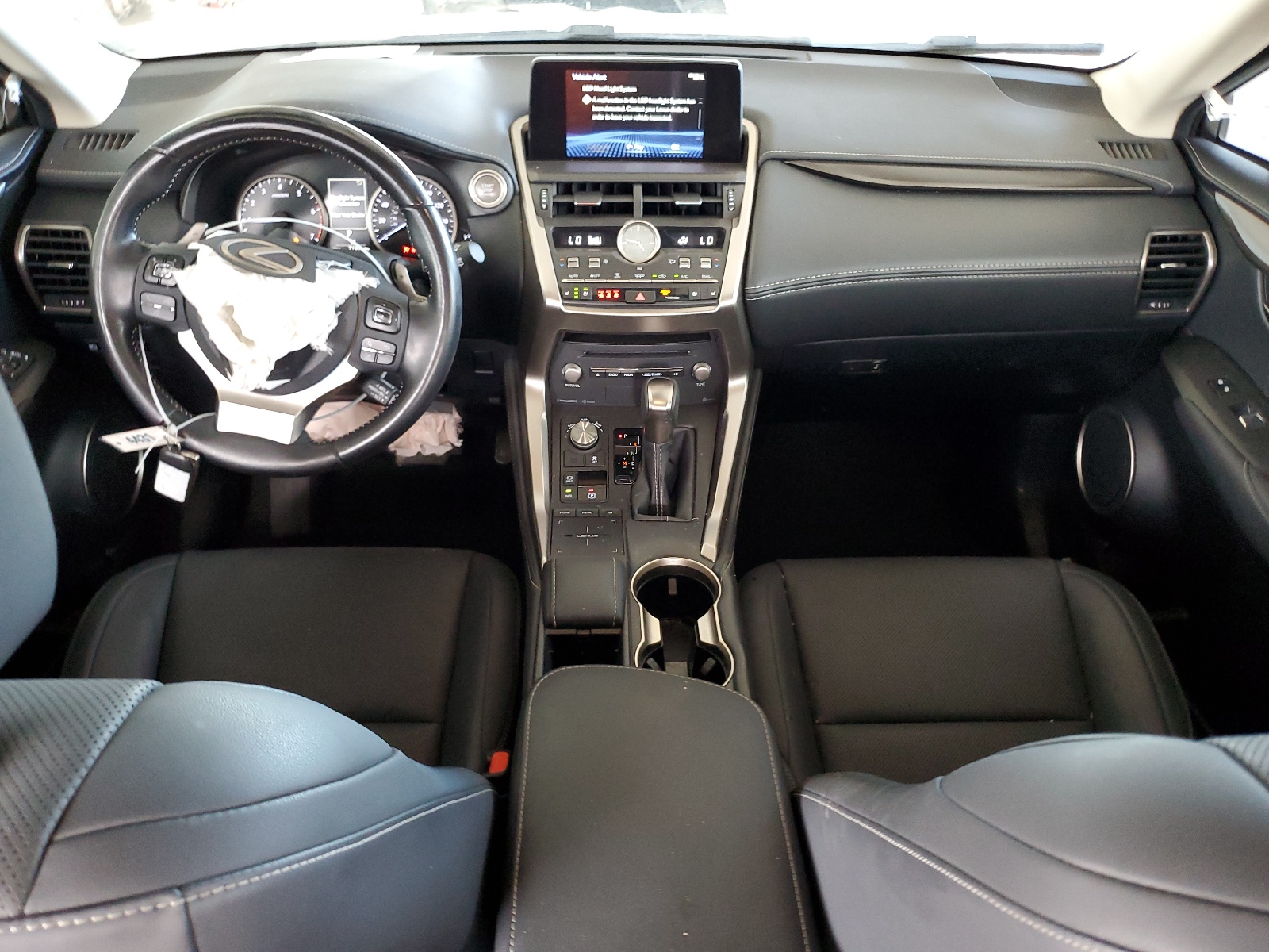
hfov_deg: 67.3
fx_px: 953
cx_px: 634
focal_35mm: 26
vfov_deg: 53.1
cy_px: 476
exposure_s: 1/60.2
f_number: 1.5
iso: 282
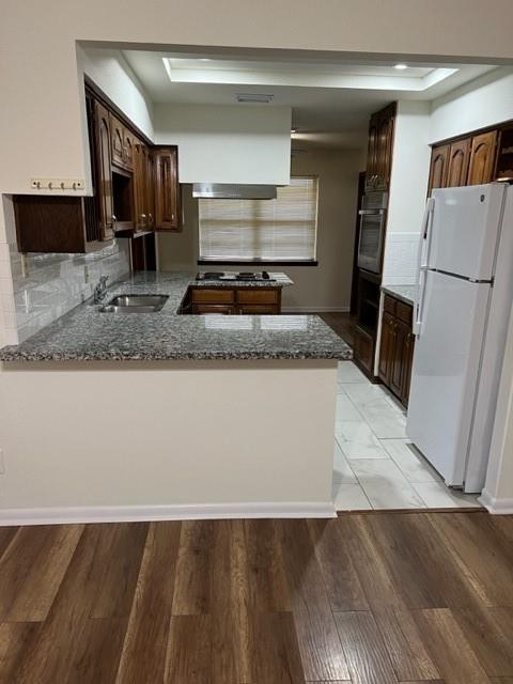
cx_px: 256
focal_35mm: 26
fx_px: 514
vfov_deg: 67.3
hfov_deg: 53.1
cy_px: 342
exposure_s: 1/60
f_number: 1.5
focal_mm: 5.7
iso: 125
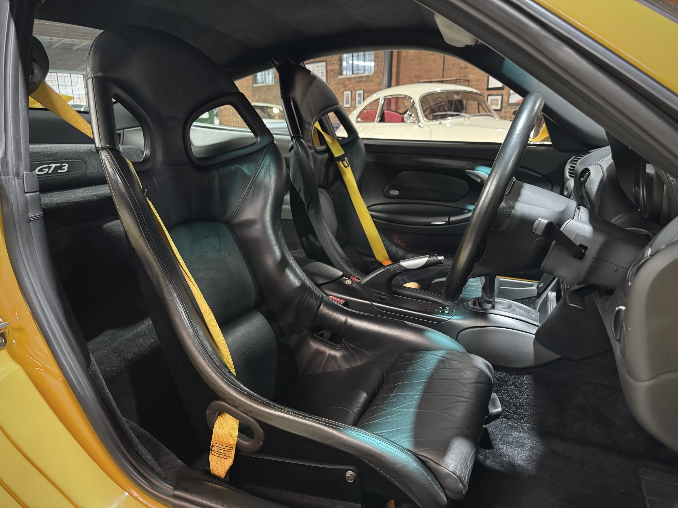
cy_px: 254
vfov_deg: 56.8
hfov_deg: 71.6
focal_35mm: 24
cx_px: 339
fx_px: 470
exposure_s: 1/33
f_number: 1.78
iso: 1000
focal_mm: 6.76
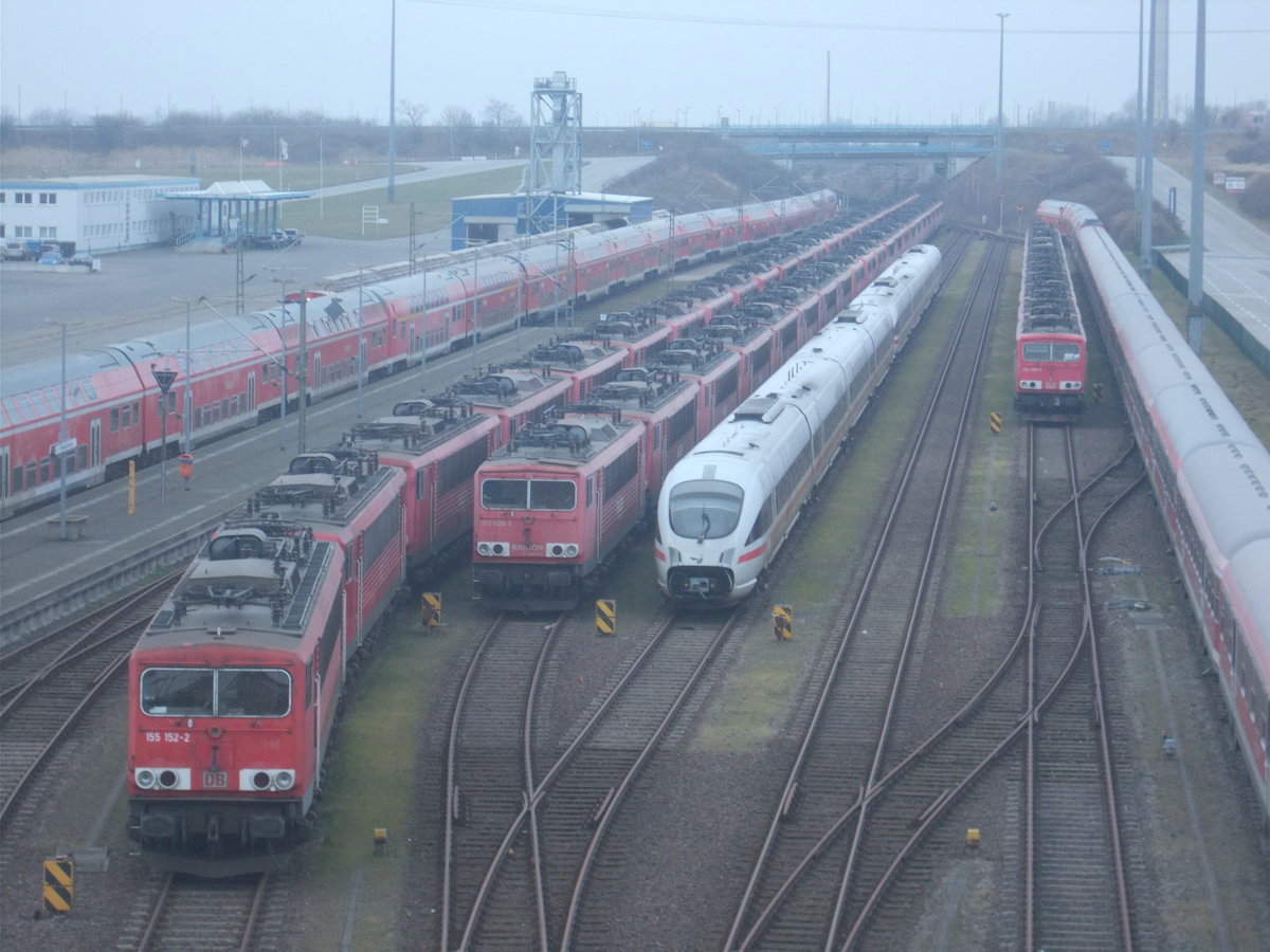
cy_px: 476
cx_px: 635
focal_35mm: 113
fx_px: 4146
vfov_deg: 13.1
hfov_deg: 17.4
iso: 200
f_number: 6
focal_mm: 20.1
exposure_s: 1/60
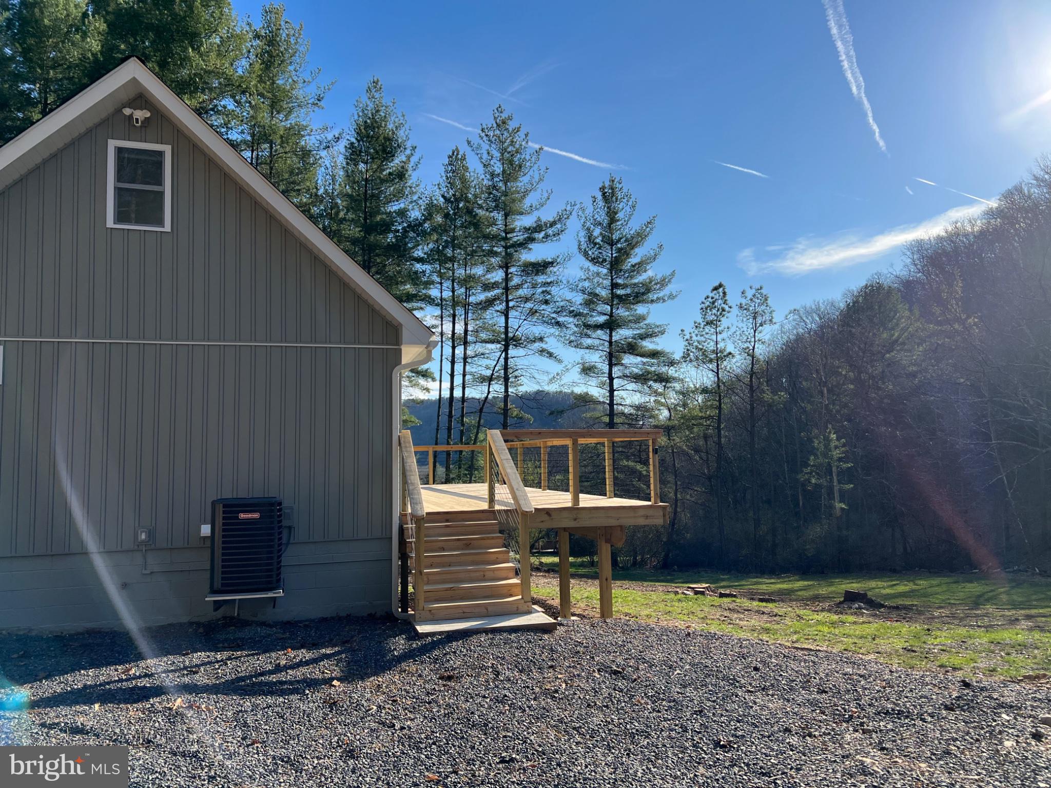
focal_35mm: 26
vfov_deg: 53.1
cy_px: 394
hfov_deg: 67.3
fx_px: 789
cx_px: 526
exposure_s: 1/3571
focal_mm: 5.7
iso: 50
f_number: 1.5
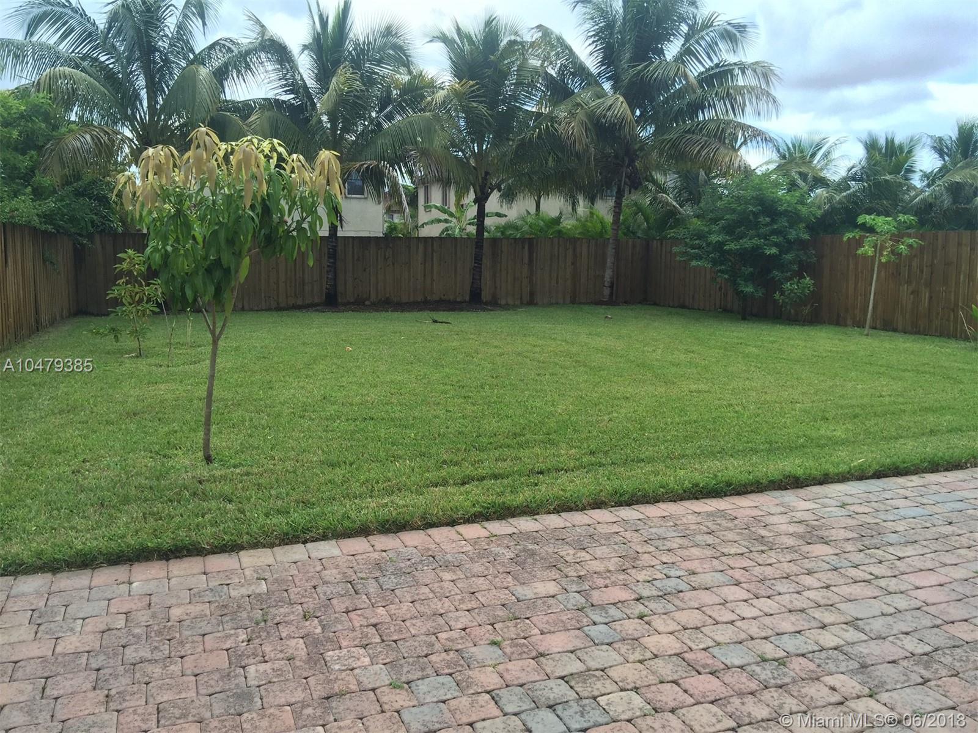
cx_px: 489
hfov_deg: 61.7
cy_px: 366
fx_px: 819
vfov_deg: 48.2
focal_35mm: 29
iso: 32
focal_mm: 4.15
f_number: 2.2
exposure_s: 1/628
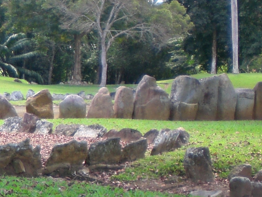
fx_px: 916
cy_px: 188
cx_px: -135
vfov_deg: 12.1
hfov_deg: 15.0
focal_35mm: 121
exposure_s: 1/160
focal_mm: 6.3
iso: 100
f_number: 3.1
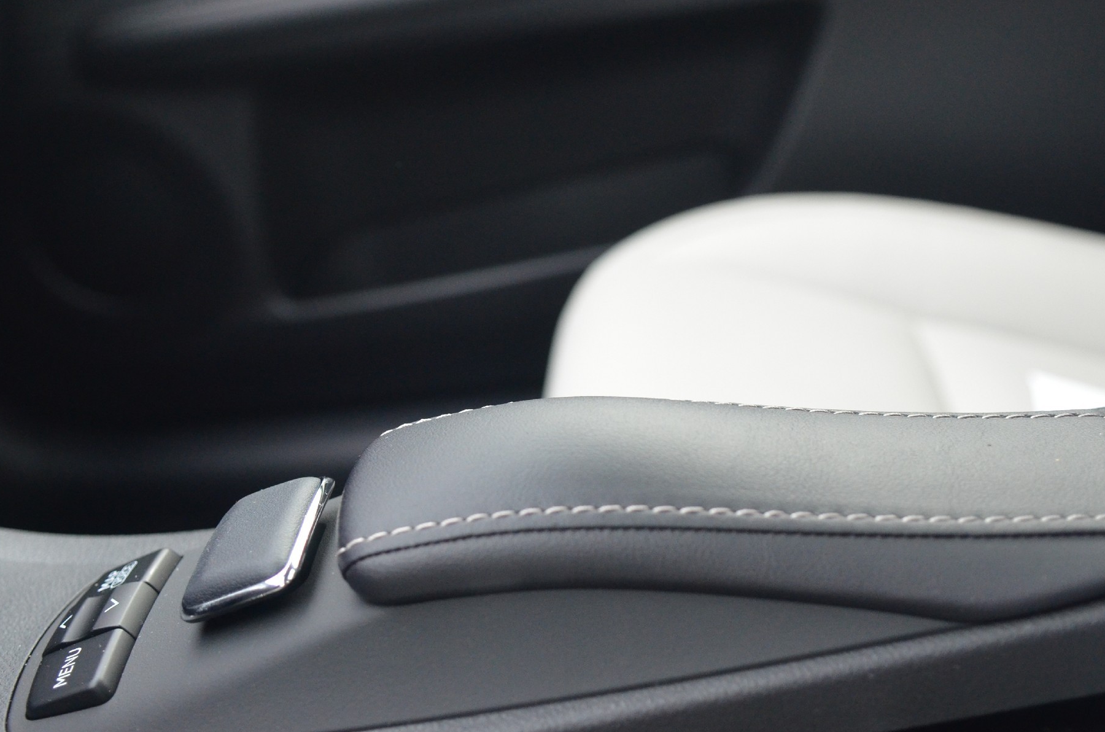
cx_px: 575
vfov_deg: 26.9
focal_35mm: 50
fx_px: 1531
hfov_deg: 39.7
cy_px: 400
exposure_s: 1/160
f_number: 2.8
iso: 1600
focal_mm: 24
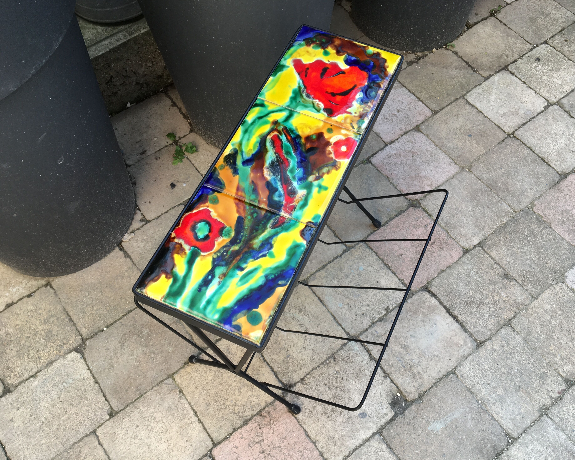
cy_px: 227
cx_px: 302
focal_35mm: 31
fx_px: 528
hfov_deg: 57.2
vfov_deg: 47.1
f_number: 2.2
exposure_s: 1/100
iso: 25
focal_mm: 4.15
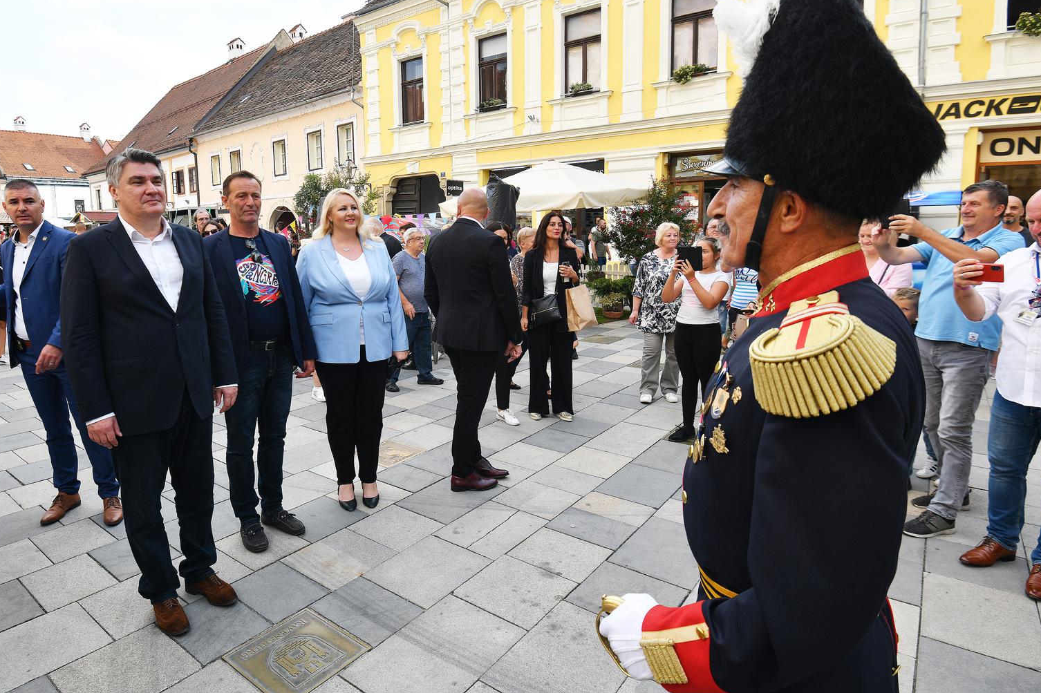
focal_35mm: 17
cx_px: 532
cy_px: 349
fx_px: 491
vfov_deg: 70.4
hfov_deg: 93.3
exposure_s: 1/250
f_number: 5
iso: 140
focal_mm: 16
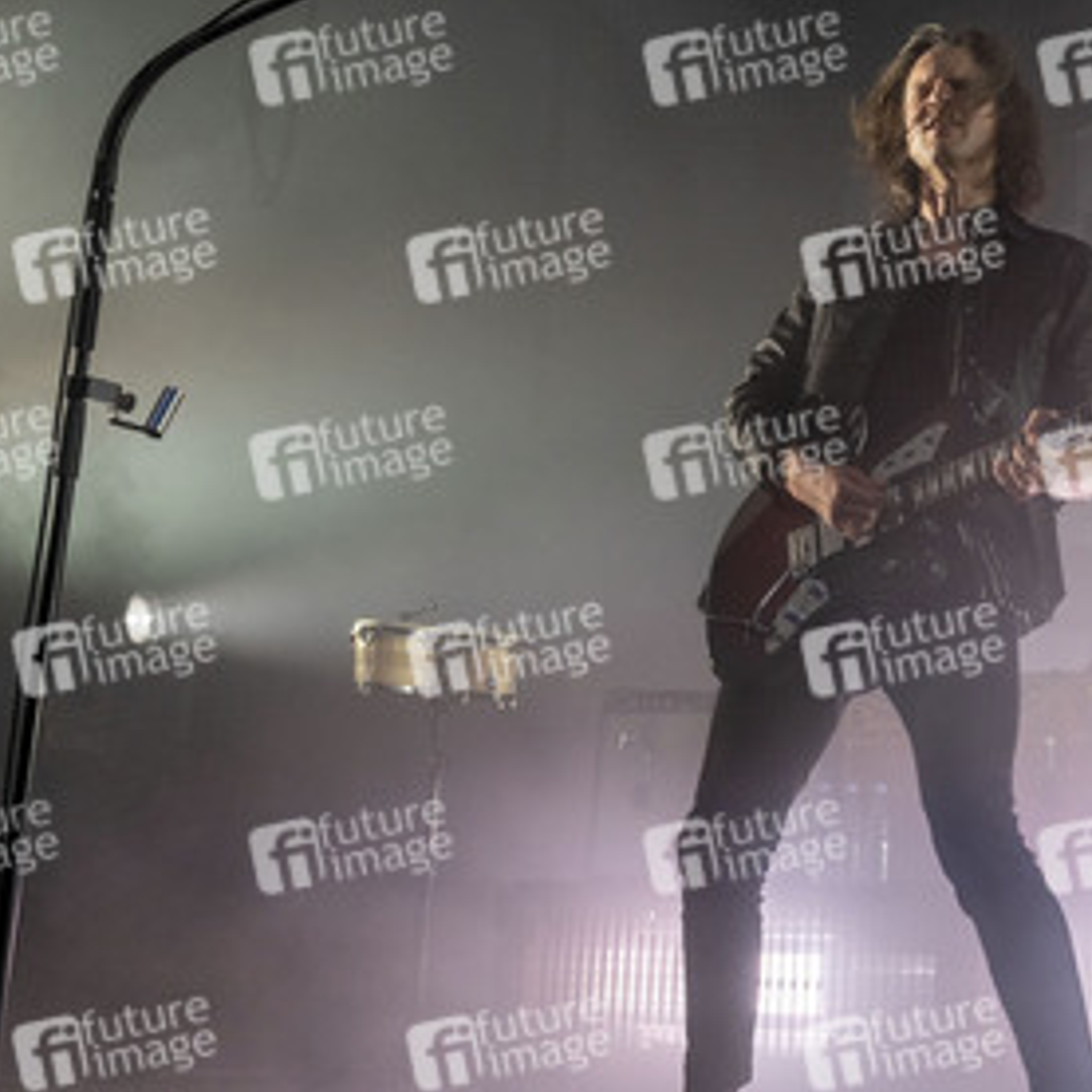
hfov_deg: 31.2
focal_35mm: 54
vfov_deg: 31.6
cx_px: 798
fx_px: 1927
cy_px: 552
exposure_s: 1/320
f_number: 8
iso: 2000
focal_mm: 39
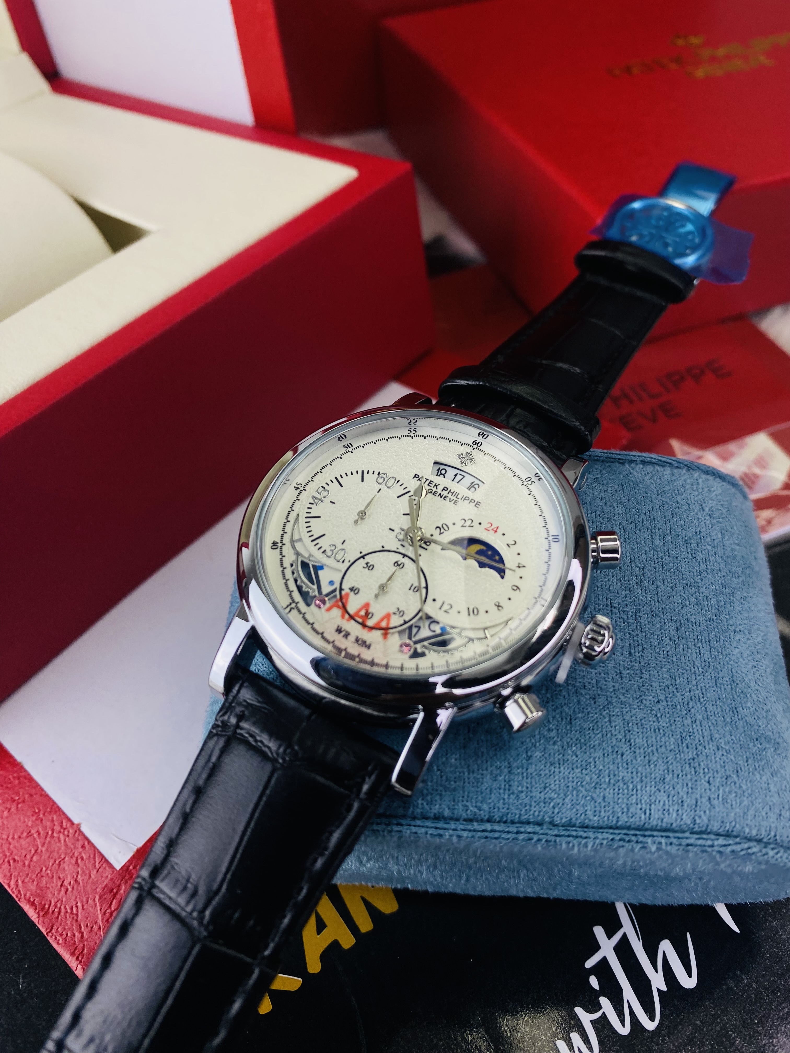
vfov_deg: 69.4
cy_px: 526
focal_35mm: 25
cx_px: 395
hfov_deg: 54.9
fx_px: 761
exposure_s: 1/187
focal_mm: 4.25
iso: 32
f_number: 1.8
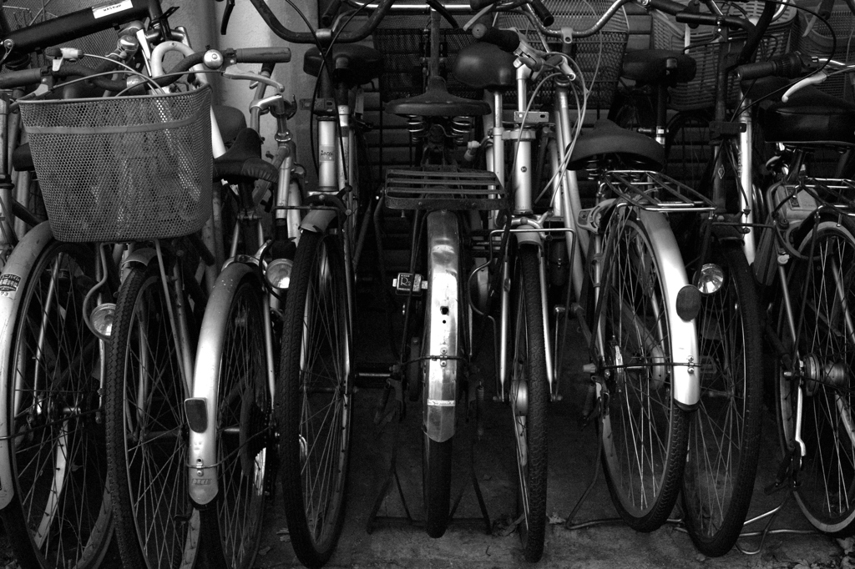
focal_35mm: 41
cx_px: 428
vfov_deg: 32.6
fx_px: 973
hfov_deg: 47.4
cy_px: 284
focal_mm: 24.2
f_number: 5
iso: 800
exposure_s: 1/125
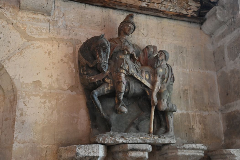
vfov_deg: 30.5
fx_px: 293
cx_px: 120
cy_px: 80
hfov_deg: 44.5
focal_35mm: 44
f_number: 5.3
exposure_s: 1/60
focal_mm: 44
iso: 4500
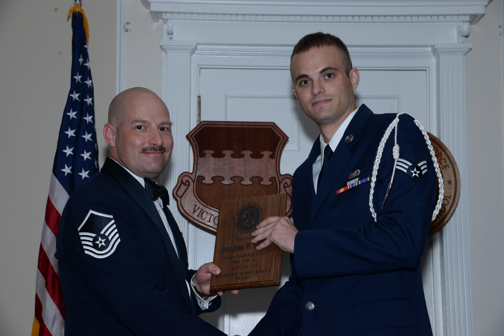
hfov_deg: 27.0
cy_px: 168
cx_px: 252
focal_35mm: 75
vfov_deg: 18.2
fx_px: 1050
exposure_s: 1/200
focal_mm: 75
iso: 800
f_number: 10
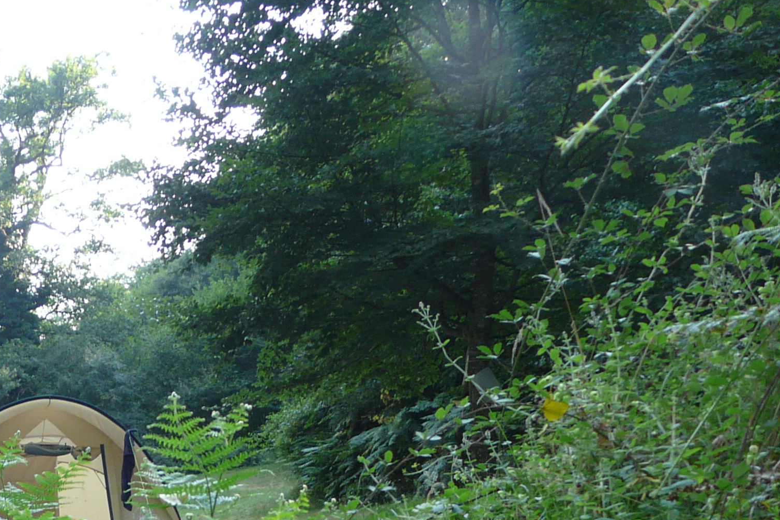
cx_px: 17
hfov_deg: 29.9
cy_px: 553
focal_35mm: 63
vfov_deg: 20.7
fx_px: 1365
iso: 100
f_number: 2.8
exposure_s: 1/100
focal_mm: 4.6
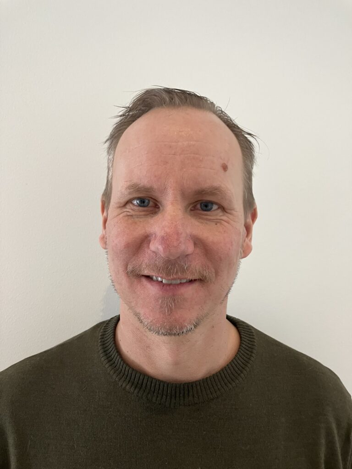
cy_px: 234
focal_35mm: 28
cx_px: 176
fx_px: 380
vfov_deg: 63.4
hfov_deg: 49.7
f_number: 1.8
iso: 200
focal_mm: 3.99
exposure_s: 1/60
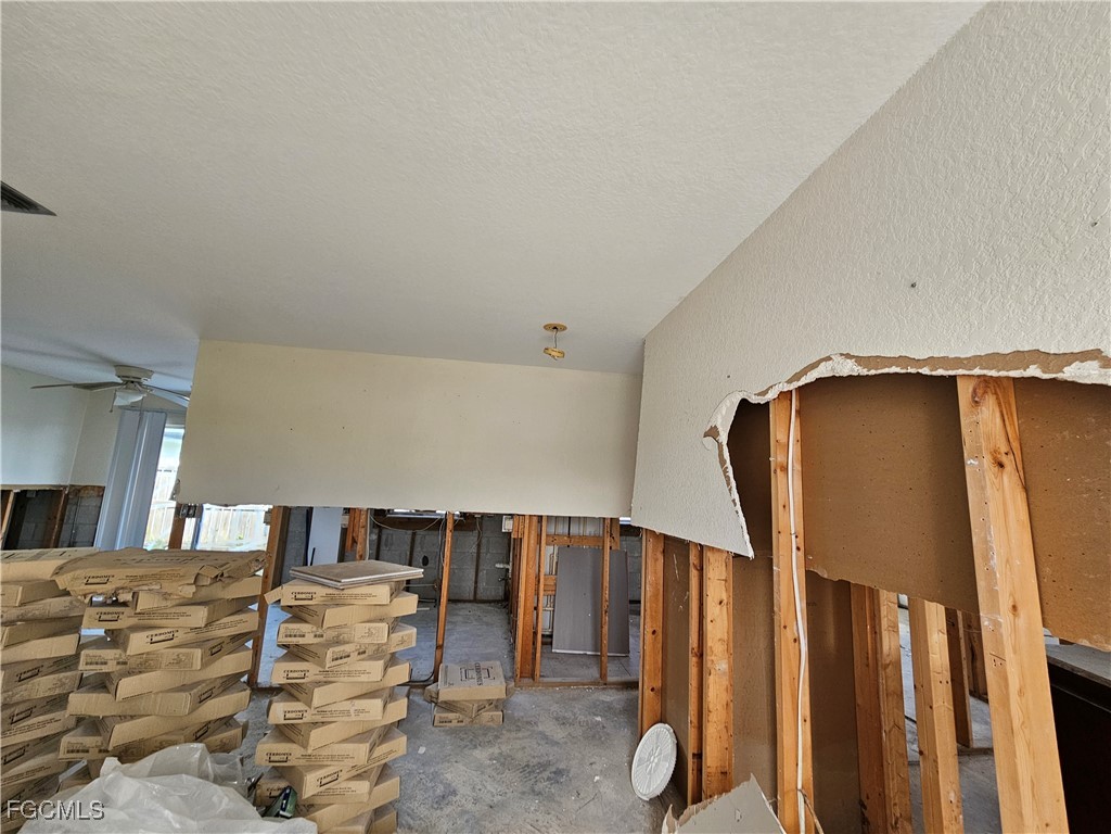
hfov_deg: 106.2
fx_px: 417
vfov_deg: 89.9
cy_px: 417
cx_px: 556
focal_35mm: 13
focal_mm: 2.2
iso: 80
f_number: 2.2
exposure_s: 1/77.4
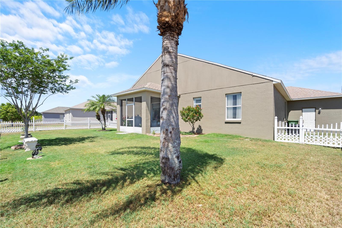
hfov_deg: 100.4
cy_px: 114
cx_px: 171
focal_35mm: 15
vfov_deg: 77.3
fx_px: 142
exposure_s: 1/60
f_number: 8
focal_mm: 10
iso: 100
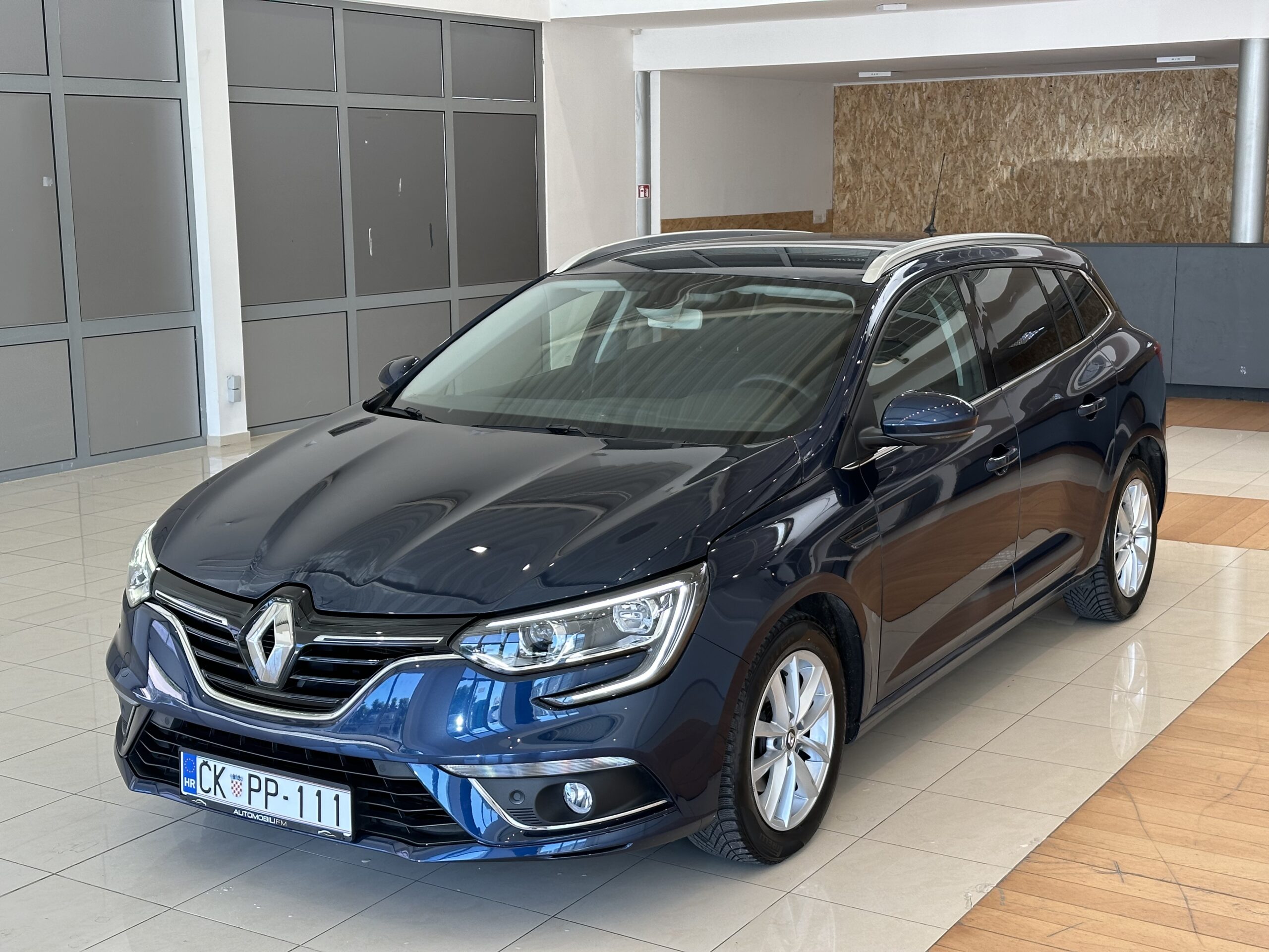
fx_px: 1760
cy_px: 476
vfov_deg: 30.3
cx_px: 634
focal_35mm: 48
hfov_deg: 39.7
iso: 50
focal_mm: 6.86
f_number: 1.78
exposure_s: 1/100
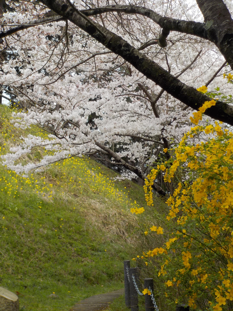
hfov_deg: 25.2
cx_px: 116
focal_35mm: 58
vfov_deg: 33.2
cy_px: 156
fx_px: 521
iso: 125
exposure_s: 1/160
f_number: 4.7
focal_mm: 7.9
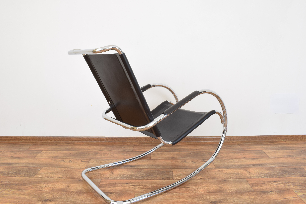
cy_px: 102
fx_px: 229
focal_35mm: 27
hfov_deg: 67.4
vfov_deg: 47.9
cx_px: 153
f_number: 22
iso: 100
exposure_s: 4
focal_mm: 18
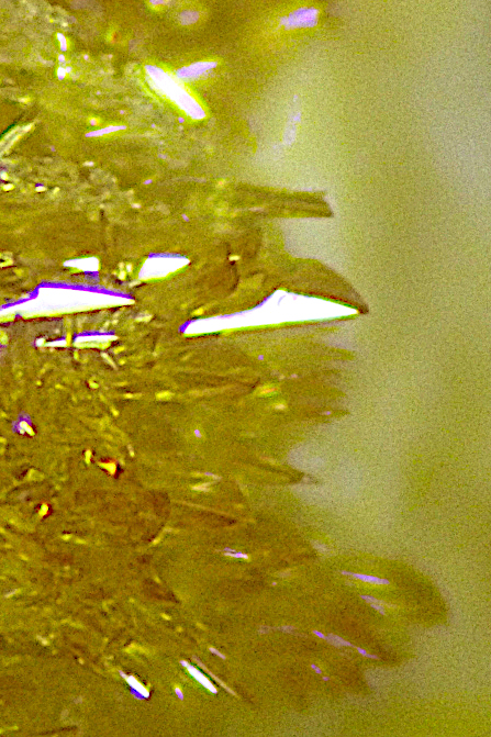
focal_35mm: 279
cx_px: 80
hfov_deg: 4.9
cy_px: 367
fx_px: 5710
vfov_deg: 7.4
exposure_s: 1/60
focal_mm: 18
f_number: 5.7
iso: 400
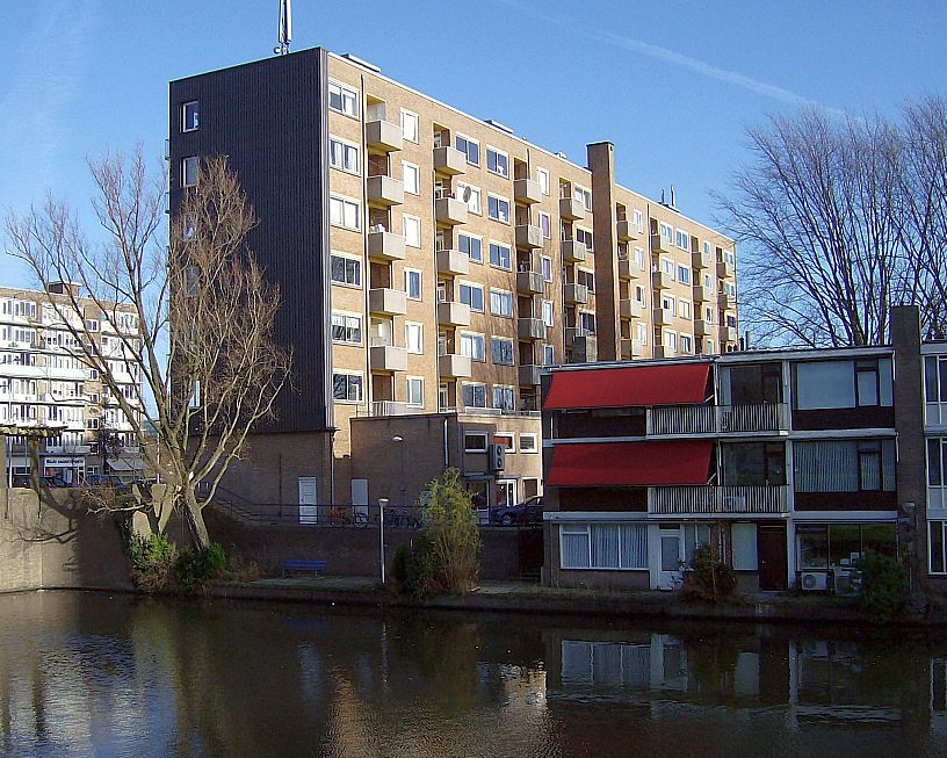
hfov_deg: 41.9
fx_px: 1233
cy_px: 389
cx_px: 391
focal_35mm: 44
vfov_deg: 34.2
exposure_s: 1/501
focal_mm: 6
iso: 100
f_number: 4.7
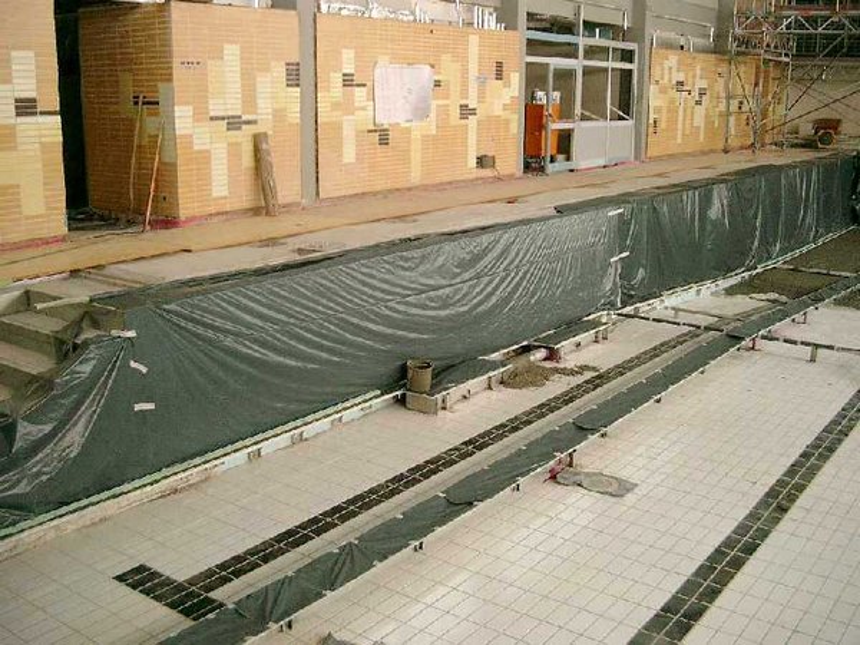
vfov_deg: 38.7
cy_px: 322
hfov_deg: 50.1
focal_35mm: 37
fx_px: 919
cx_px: 430
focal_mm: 7.6
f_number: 2.6
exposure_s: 1/125
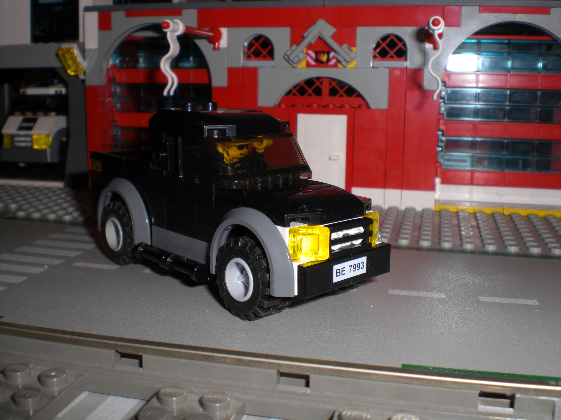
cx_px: 280
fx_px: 616
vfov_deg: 37.7
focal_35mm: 38
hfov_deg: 49.0
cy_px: 210
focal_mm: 6.3
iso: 50
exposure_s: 1/60
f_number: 4.4
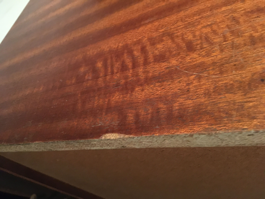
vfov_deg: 48.2
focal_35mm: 29
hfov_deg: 61.7
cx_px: 132
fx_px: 222
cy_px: 100
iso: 800
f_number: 2.2
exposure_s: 1/17
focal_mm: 4.15
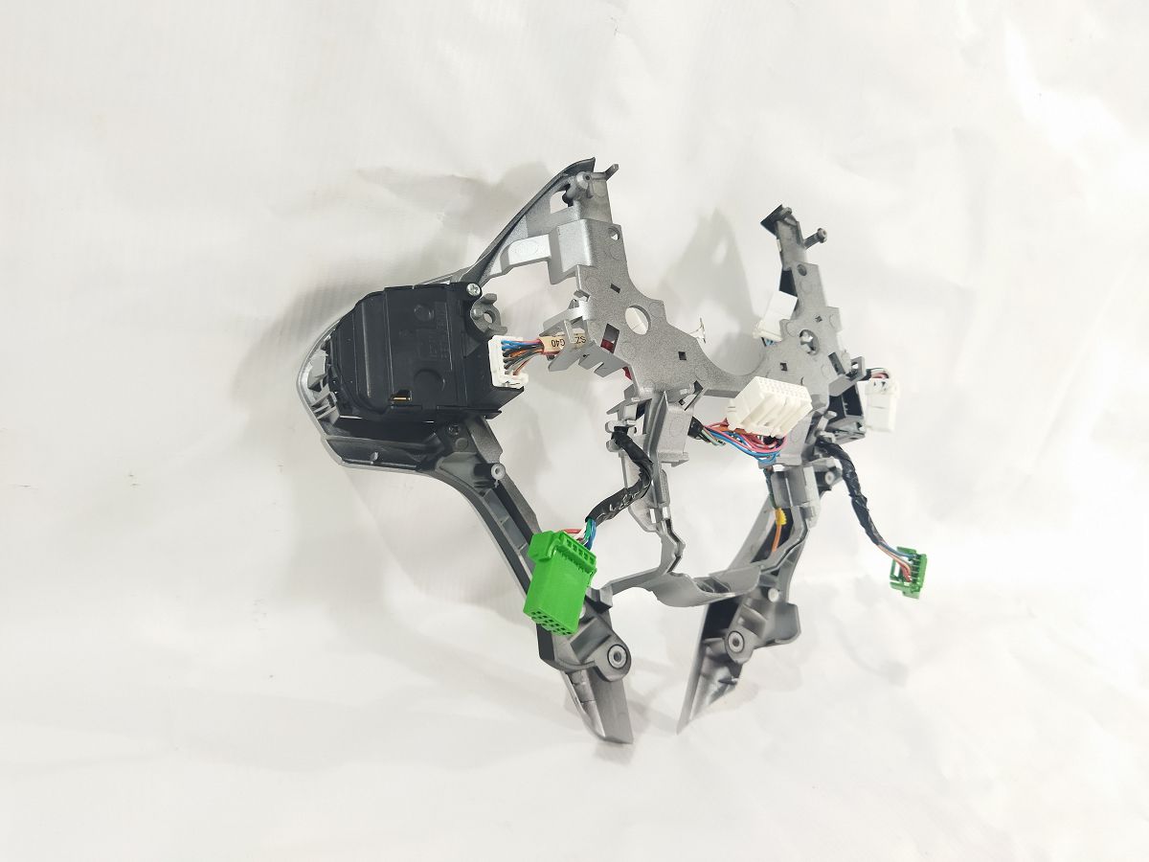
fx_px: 896
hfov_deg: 65.3
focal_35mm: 27
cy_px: 431
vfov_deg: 51.4
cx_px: 574
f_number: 1.79
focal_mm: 4.71
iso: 269
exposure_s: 1/50
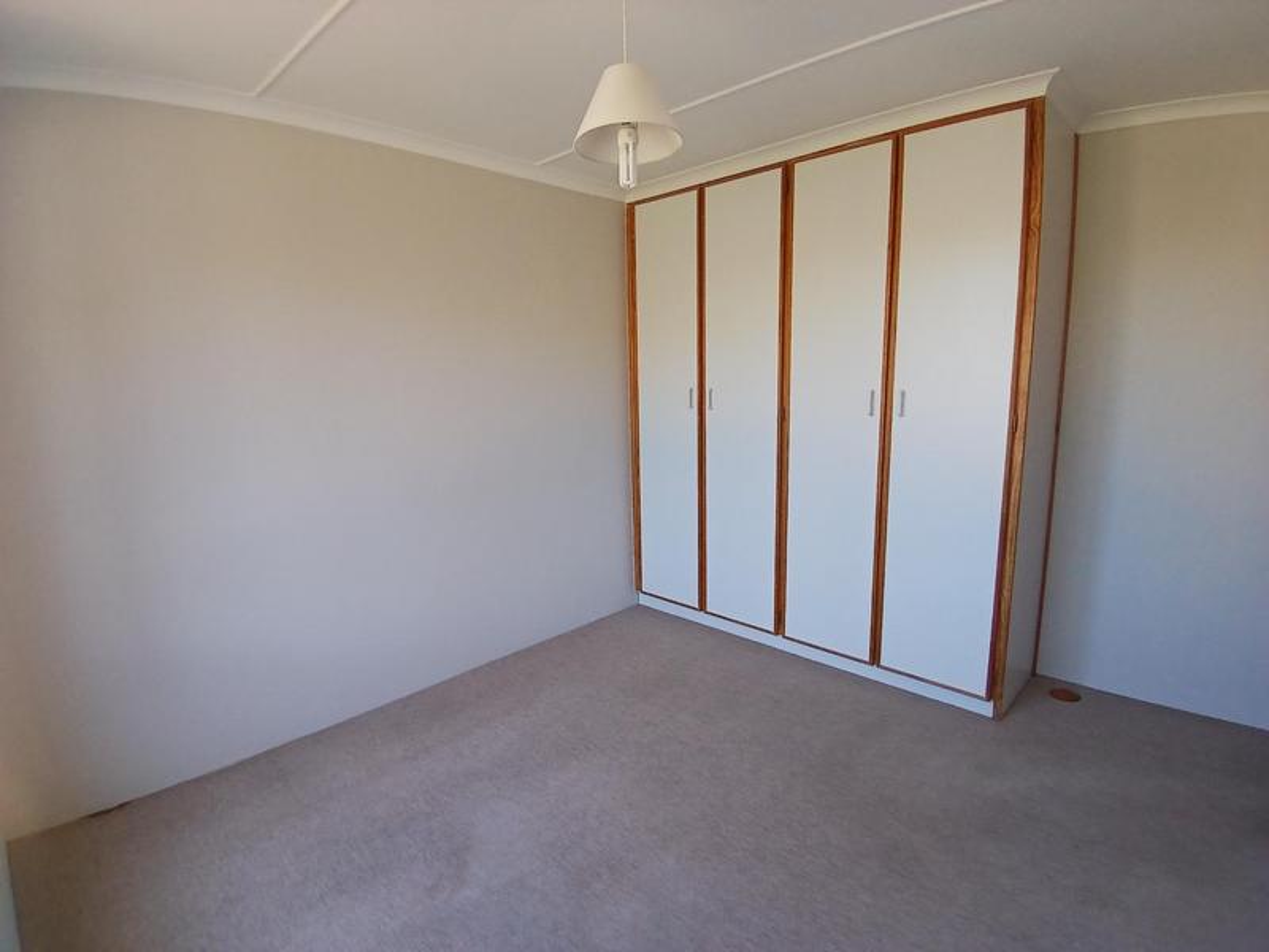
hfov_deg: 91.0
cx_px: 634
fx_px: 623
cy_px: 476
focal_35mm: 17
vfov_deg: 74.7
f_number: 2.2
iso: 64
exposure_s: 1/50
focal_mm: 1.4
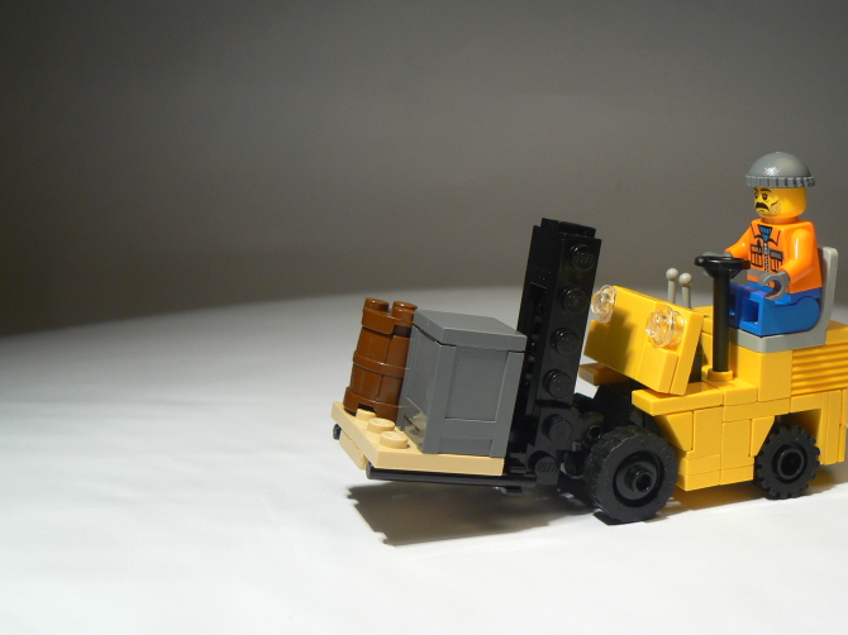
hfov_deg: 43.8
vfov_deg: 33.6
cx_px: 481
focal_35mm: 43
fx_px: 1053
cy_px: 321
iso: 80
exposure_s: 1/60
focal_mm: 6
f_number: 3.2
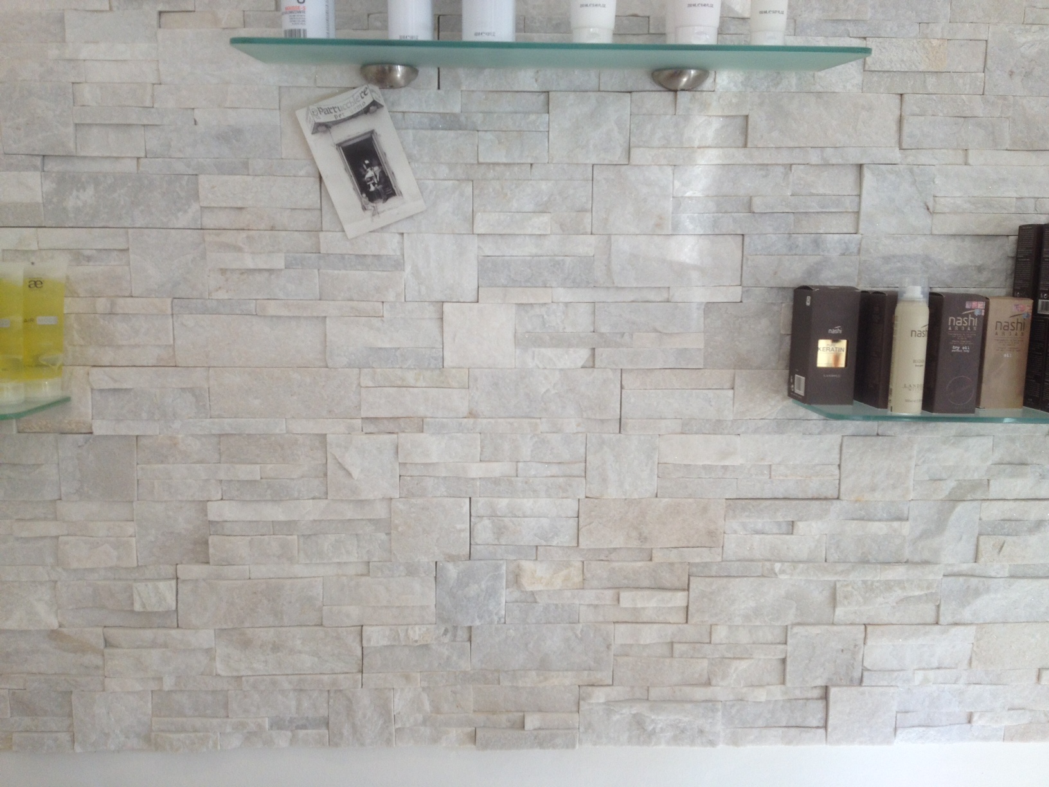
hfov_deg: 52.6
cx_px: 524
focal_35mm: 35
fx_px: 1061
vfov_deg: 40.7
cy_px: 394
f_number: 2.4
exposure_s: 1/60
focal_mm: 4.28
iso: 64
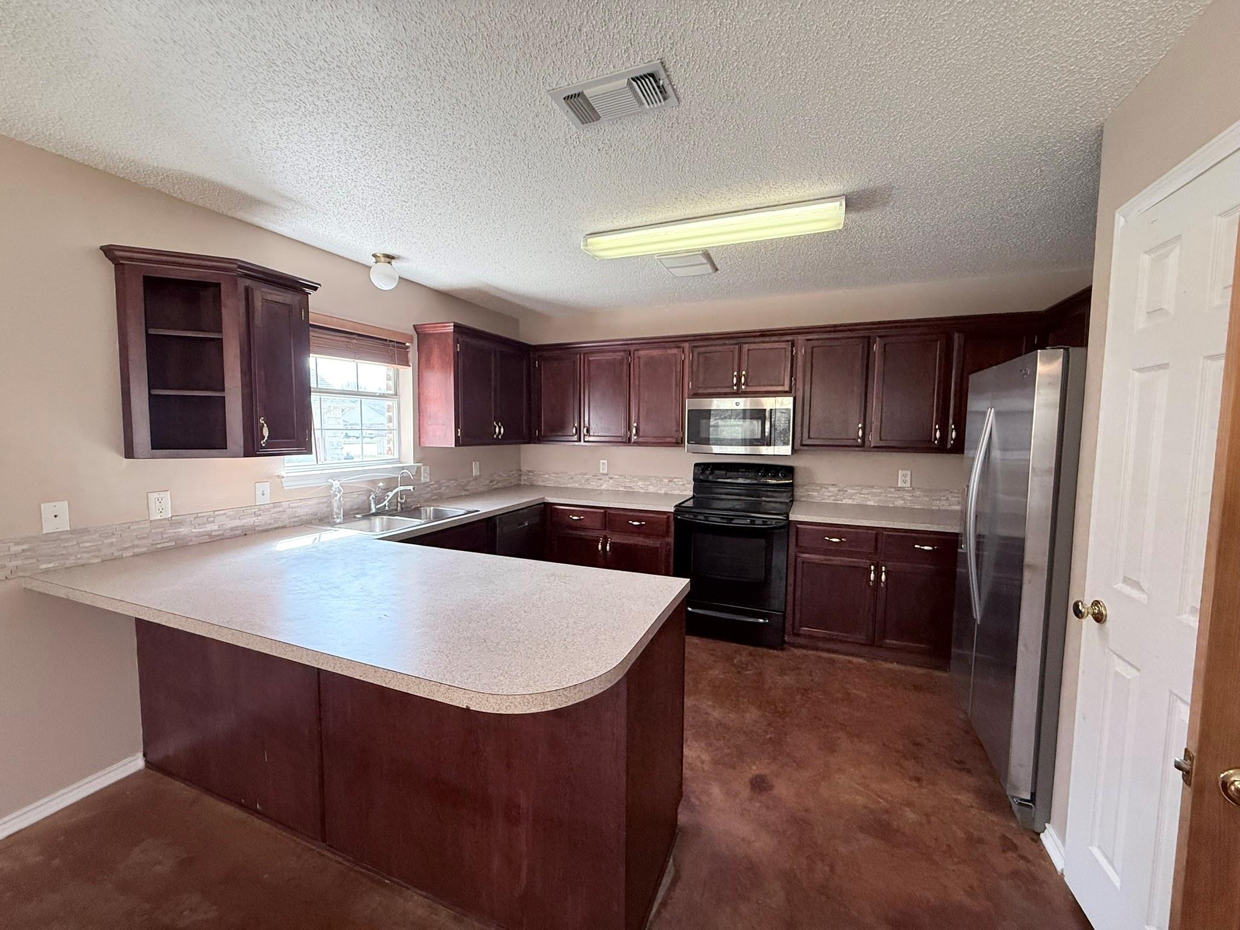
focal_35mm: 14
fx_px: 502
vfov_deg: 85.7
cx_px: 620
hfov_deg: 102.1
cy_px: 465
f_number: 2.2
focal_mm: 2.22
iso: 250
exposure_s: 1/120
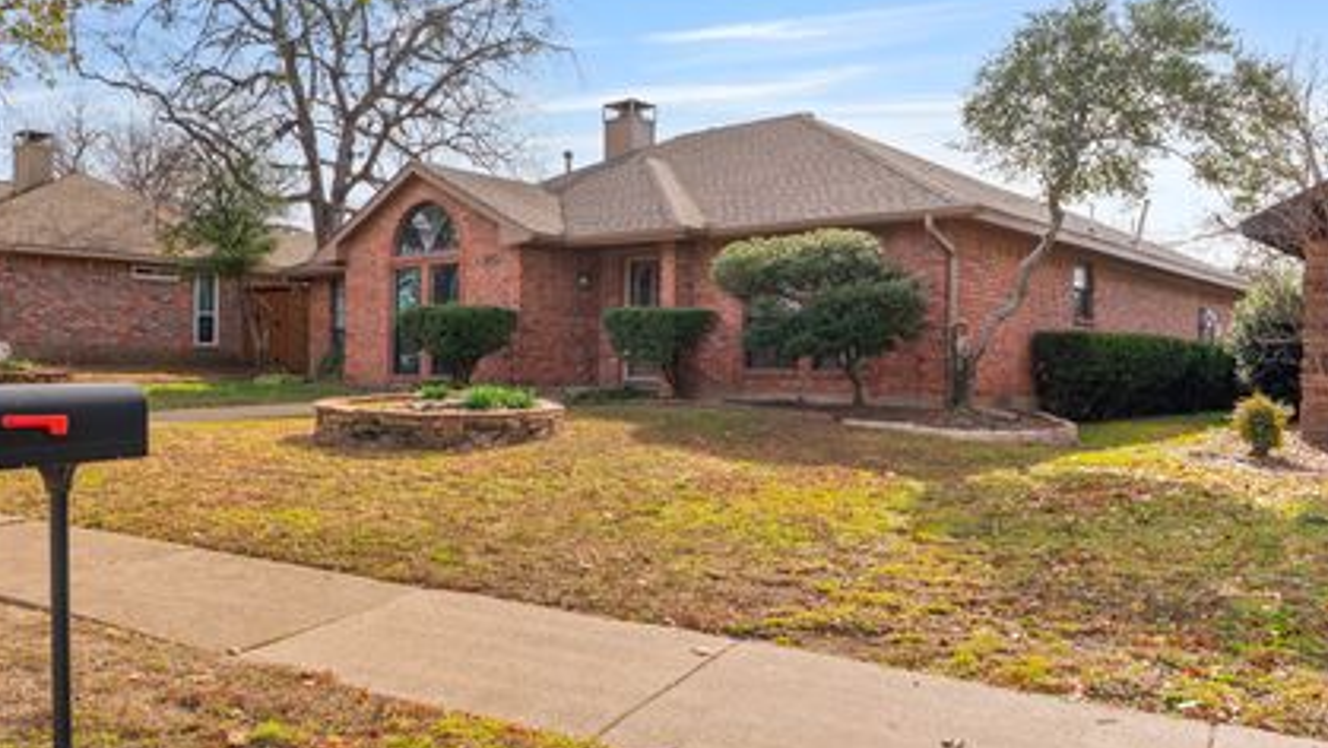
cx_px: 555
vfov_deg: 39.0
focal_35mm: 30
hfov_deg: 63.9
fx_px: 1057
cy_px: 380
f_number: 8
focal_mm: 16.1
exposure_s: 1/50
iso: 100
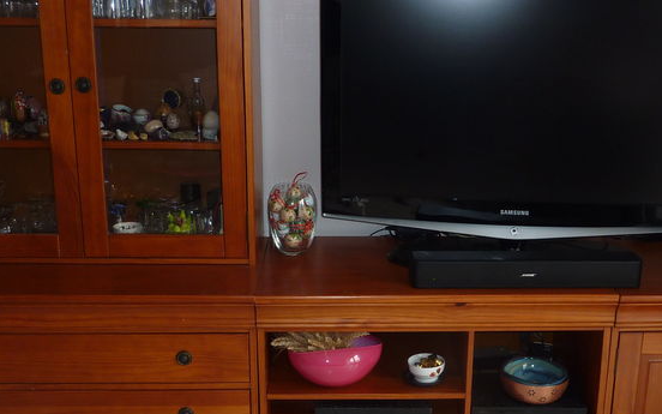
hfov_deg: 41.7
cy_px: 268
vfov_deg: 26.8
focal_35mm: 48
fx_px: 866
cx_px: 385
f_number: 3.3
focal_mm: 4.1
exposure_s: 1/30
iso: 100
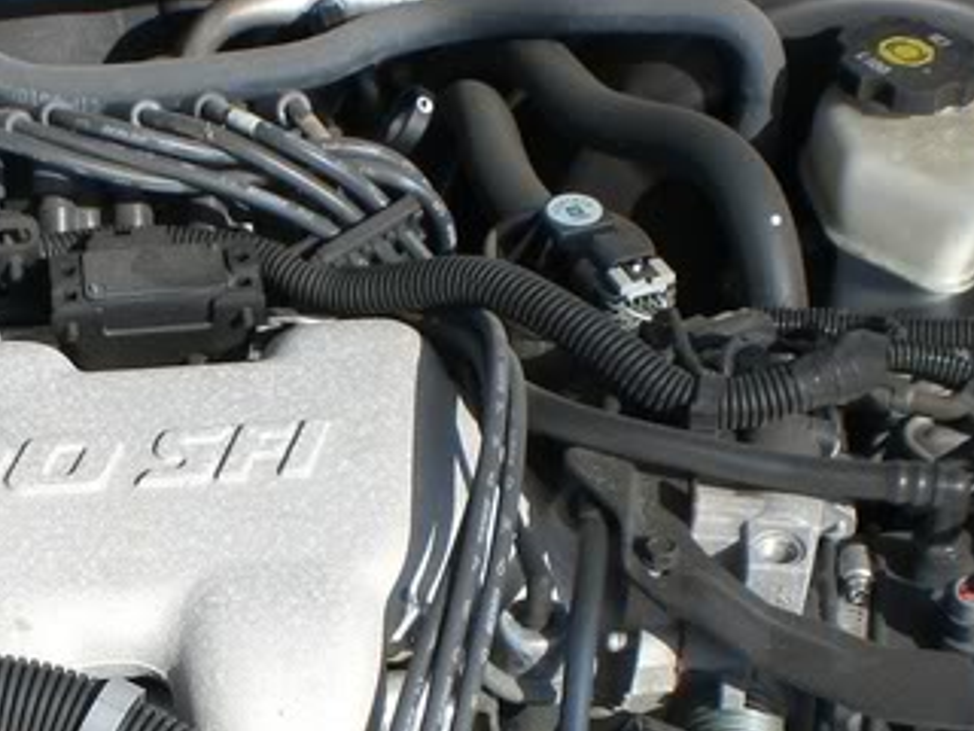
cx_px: 33
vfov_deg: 15.1
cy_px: 832
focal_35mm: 95
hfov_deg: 20.1
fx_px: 2673
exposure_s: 1/320
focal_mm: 6.3
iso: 50
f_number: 4.4
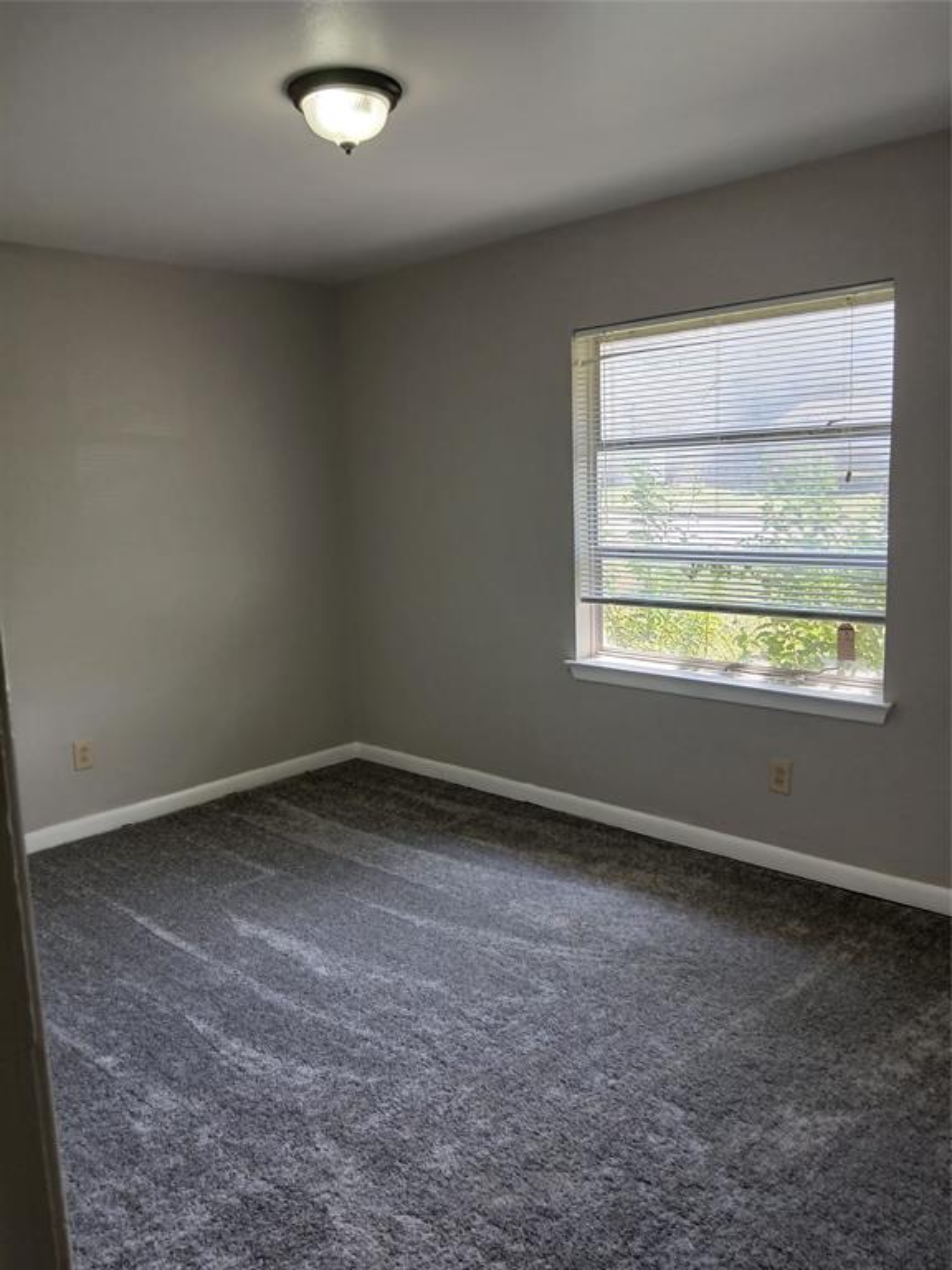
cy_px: 635
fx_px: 953
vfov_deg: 67.3
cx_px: 476
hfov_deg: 53.1
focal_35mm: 26
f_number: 1.8
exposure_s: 1/60
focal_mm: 3.98
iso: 50
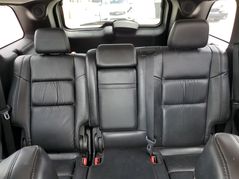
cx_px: 120
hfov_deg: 67.3
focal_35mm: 26
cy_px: 90
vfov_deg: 53.1
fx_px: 180
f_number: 1.5
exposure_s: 1/60.2
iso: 87
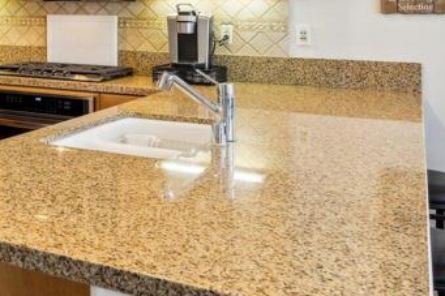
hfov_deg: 33.6
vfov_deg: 25.3
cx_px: -51
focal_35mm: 51
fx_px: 630
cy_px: 8
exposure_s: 1/10
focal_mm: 17
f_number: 8
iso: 400
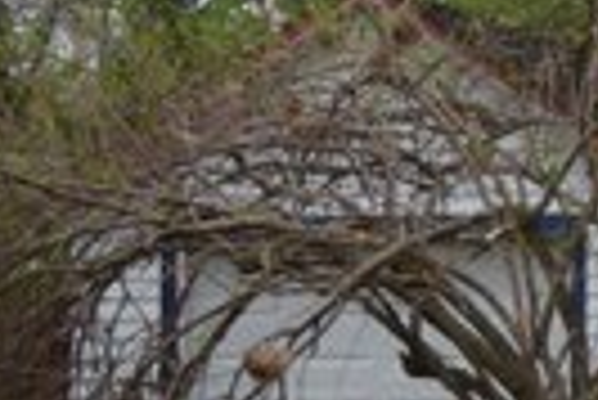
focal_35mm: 192
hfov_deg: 9.7
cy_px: 245
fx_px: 3193
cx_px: 1322
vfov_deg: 7.2
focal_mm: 24
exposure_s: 1/250
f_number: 4
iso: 200
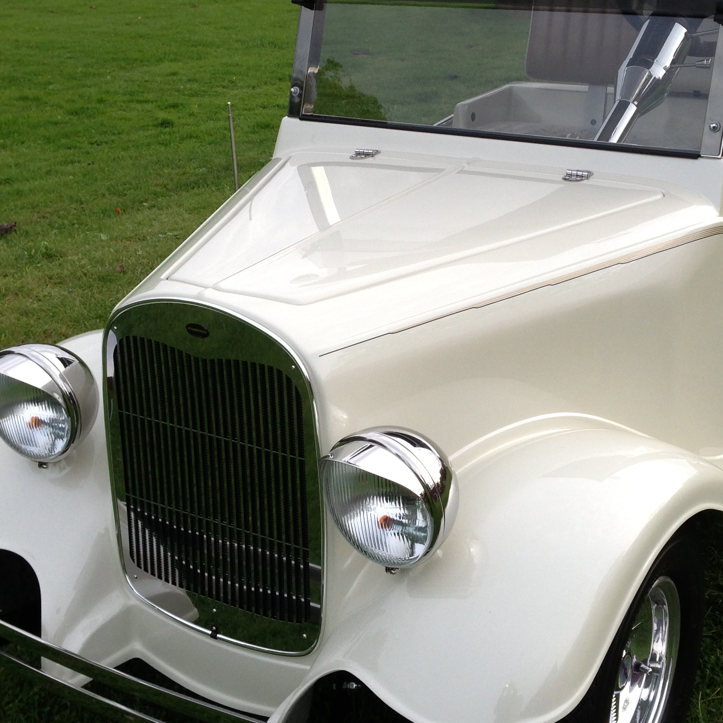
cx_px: 437
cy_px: 303
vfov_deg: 30.5
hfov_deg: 30.5
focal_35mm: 56
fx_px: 1323
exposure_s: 1/420
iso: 80
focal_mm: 4.13
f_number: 2.4
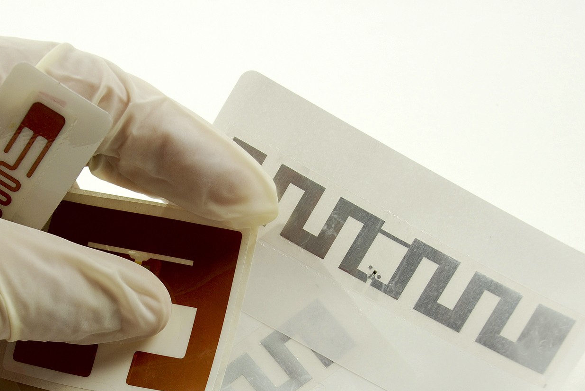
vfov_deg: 15.1
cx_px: 191
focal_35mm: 90
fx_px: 1462
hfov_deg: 22.5
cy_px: 334
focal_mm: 35
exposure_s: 1/6
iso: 100
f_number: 8
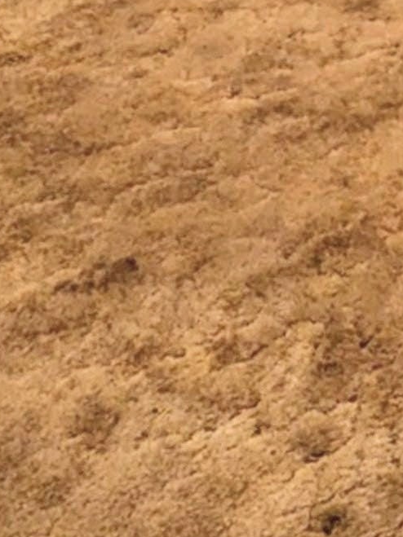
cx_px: 515
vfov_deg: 18.7
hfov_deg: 16.5
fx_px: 1320
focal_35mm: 85
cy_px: -388
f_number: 2.2
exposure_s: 1/24
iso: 111
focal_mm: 1.85
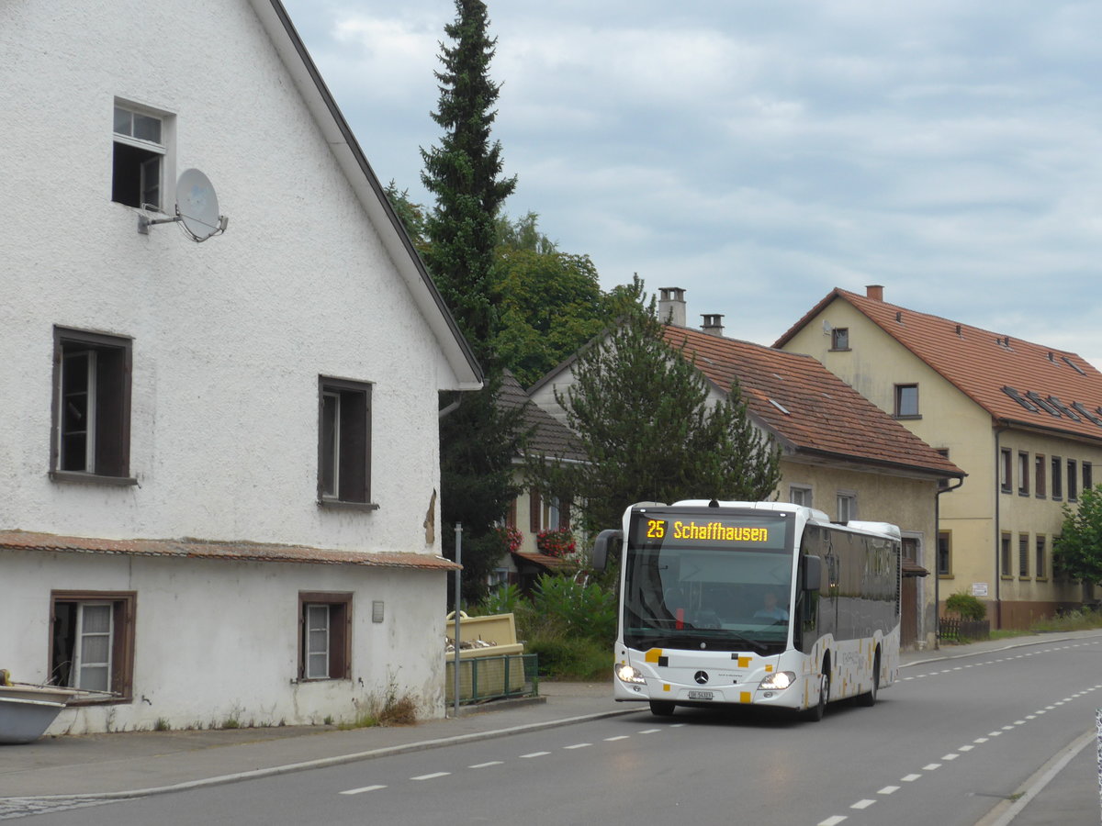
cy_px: 413
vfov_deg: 16.4
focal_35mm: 90
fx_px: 2865
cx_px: 551
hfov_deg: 21.8
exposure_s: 1/200
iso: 160
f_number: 4.6
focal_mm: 18
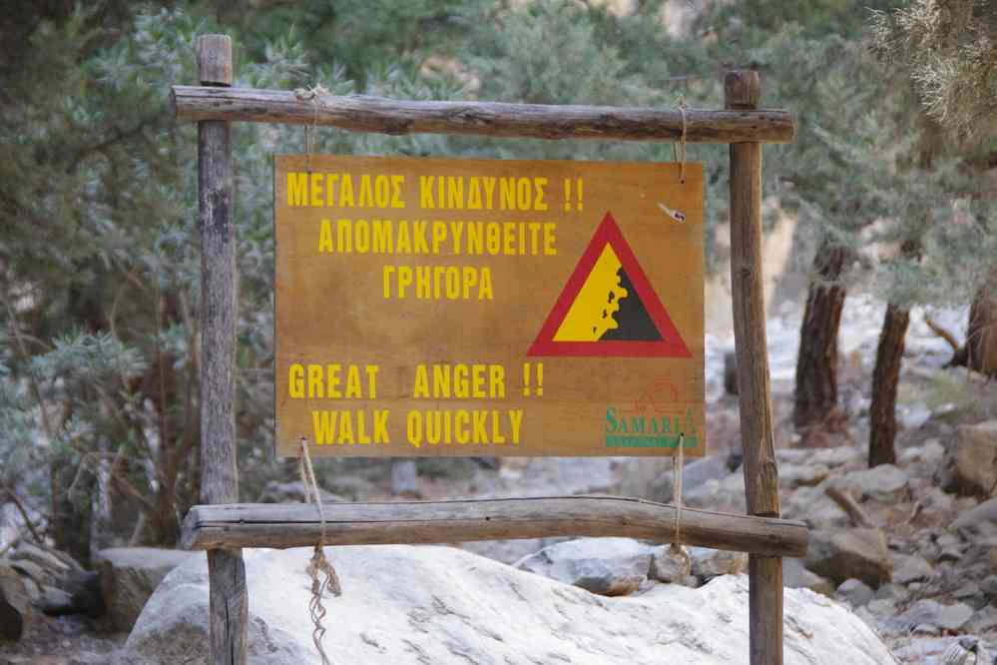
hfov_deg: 13.7
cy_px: 332
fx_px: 4154
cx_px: 498
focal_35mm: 150
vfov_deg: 9.1
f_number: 6.3
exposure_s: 1/125
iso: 3200
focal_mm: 100
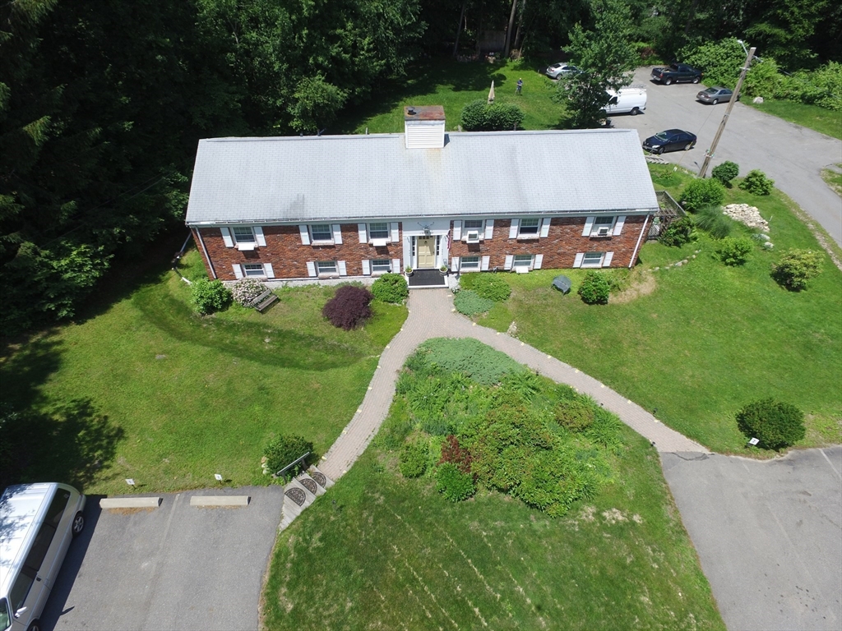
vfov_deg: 66.0
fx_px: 486
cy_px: 316
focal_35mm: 20
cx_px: 421
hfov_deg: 81.7
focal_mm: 3.61
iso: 100
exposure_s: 1/777
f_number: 2.8
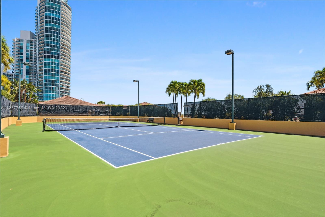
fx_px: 163
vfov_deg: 67.4
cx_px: 162
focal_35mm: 18
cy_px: 108
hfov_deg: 90.0
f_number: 8
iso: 250
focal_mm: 18
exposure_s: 1/1250
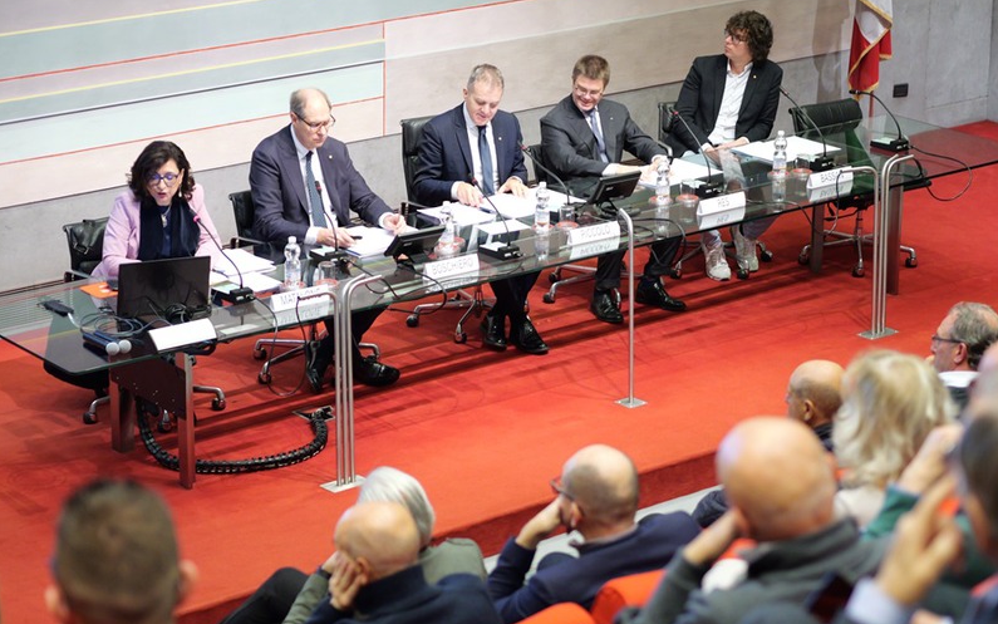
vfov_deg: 13.6
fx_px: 2611
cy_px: 285
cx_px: 497
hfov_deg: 21.6
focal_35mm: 96
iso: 1250
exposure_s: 1/100
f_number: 1.8
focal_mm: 45
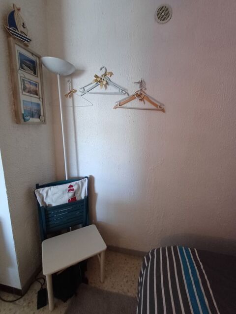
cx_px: 118
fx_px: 145
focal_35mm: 16
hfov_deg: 78.1
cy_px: 157
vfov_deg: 94.5
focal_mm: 1.64
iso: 200
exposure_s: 1/25
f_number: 2.2
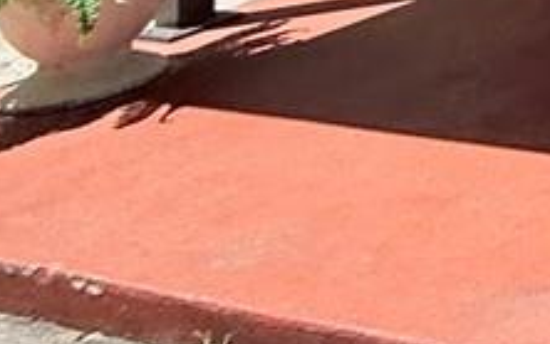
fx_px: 1605
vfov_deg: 9.6
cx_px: 1546
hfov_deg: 12.1
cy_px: -673
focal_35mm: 107
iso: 50
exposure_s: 1/717
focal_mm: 2.22
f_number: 2.2
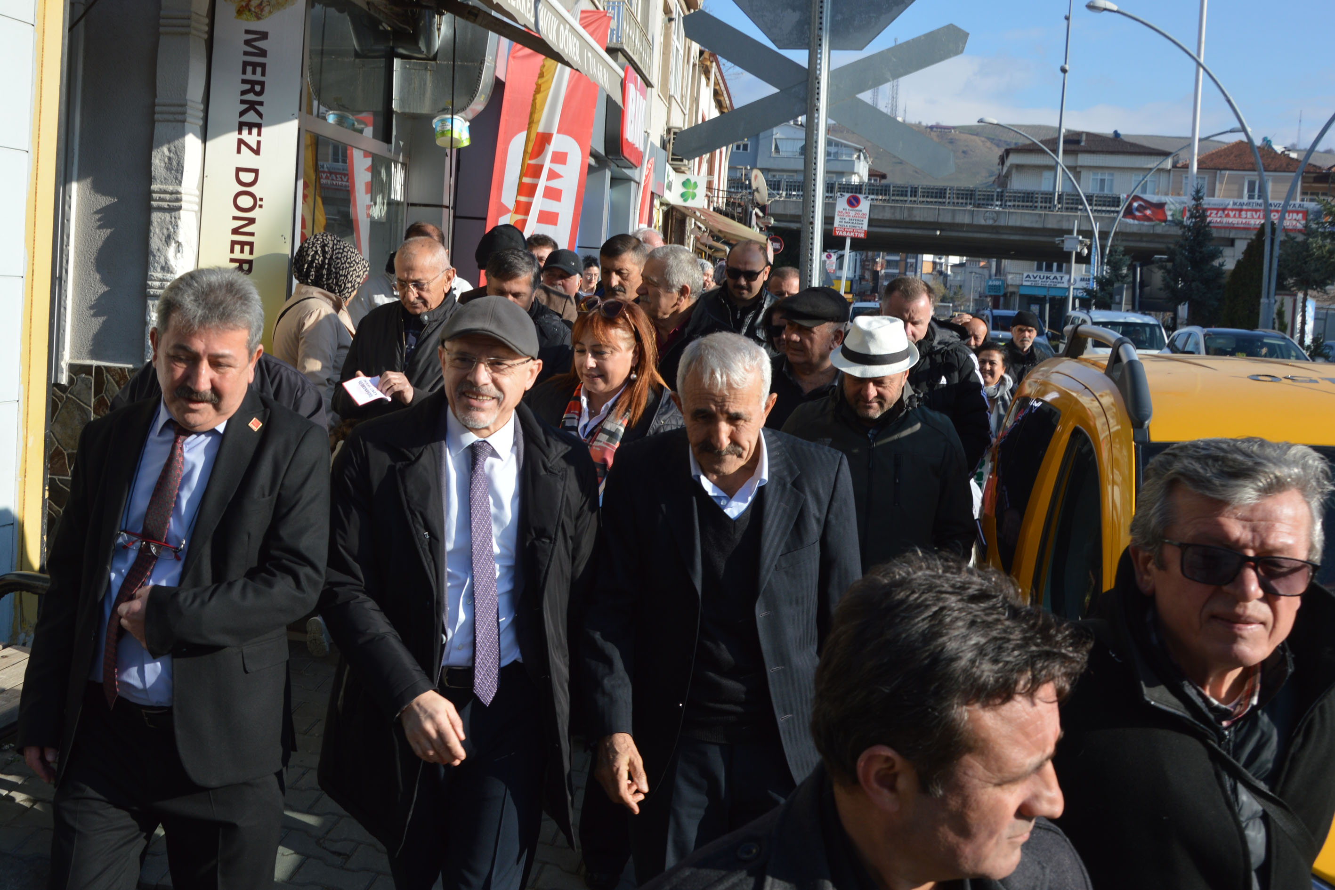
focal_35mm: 33
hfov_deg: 57.2
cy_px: 445
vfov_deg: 40.0
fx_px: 1224
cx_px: 668
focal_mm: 22
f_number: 8
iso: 100
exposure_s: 1/250
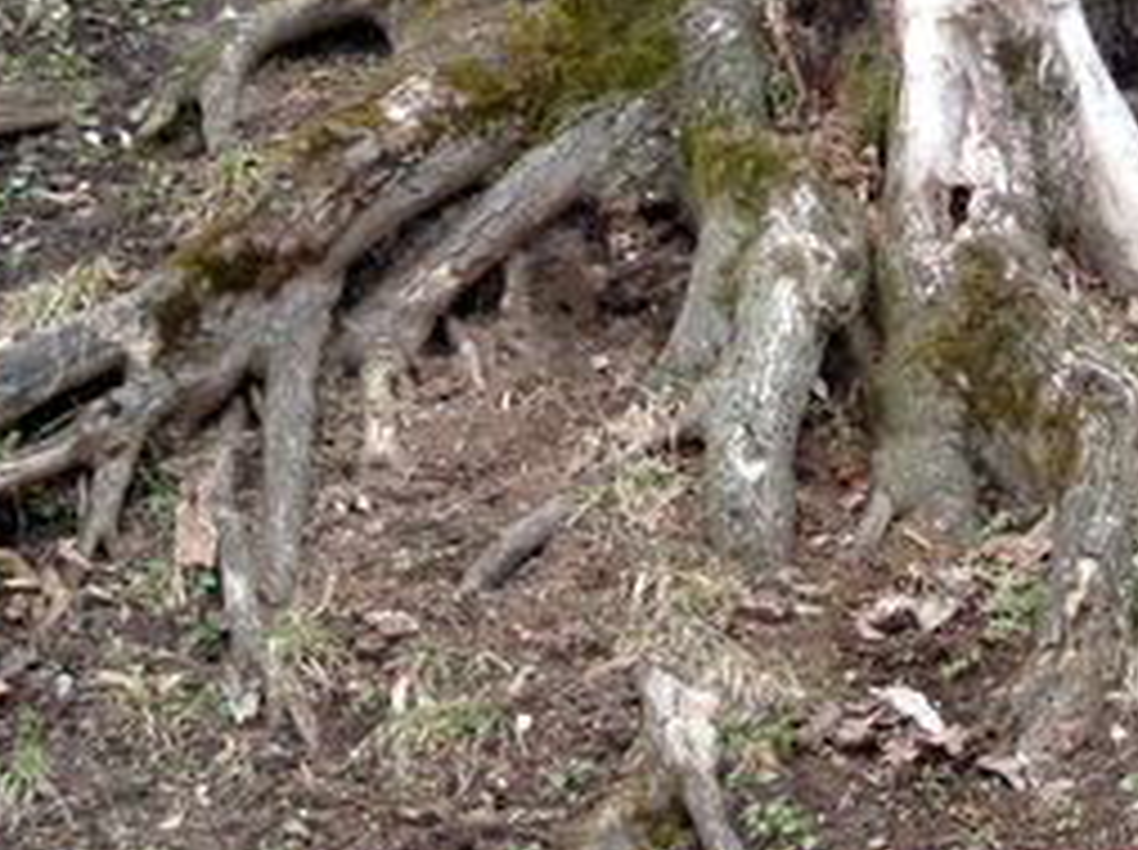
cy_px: 38
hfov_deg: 8.1
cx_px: 954
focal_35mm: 243
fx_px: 7977
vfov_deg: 6.1
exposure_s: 1/80
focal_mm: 22.8
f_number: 4.8
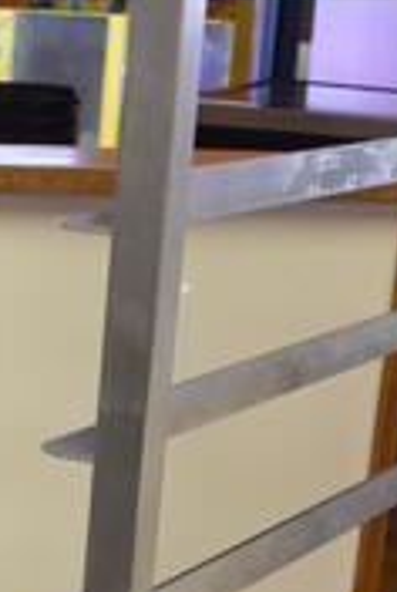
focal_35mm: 140
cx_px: -91
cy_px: 832
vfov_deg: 13.9
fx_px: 2307
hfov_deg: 9.7
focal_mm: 18
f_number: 3.5
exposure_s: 1/125
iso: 1000
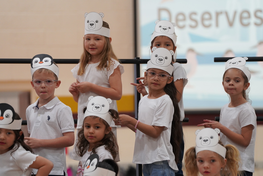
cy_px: 88
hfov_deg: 10.3
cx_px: 132
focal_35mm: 200
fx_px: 1461
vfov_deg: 6.9
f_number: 4
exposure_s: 1/250
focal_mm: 200
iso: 2500
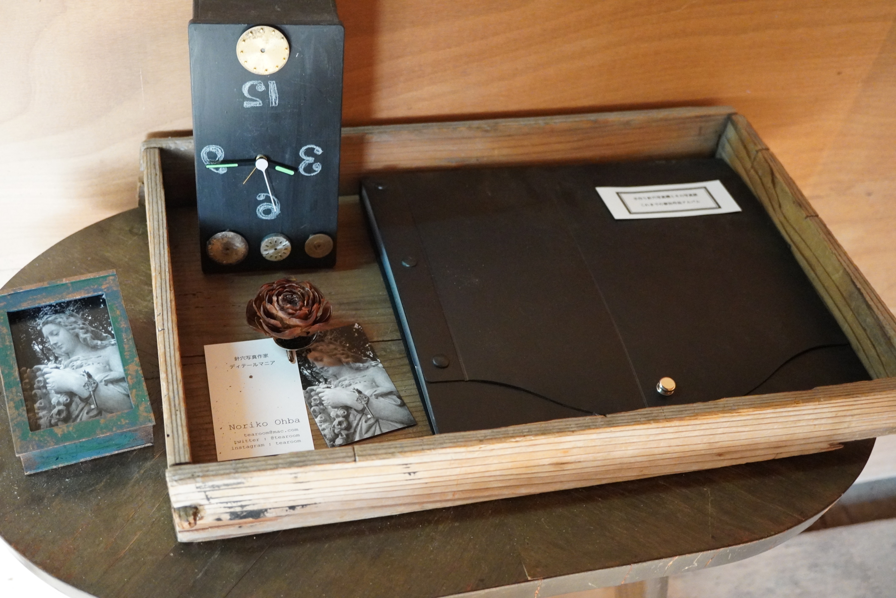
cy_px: 299
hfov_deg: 43.6
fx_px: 1121
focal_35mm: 45
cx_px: 448
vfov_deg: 29.9
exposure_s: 1/125
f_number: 3.5
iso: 6400
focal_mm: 30
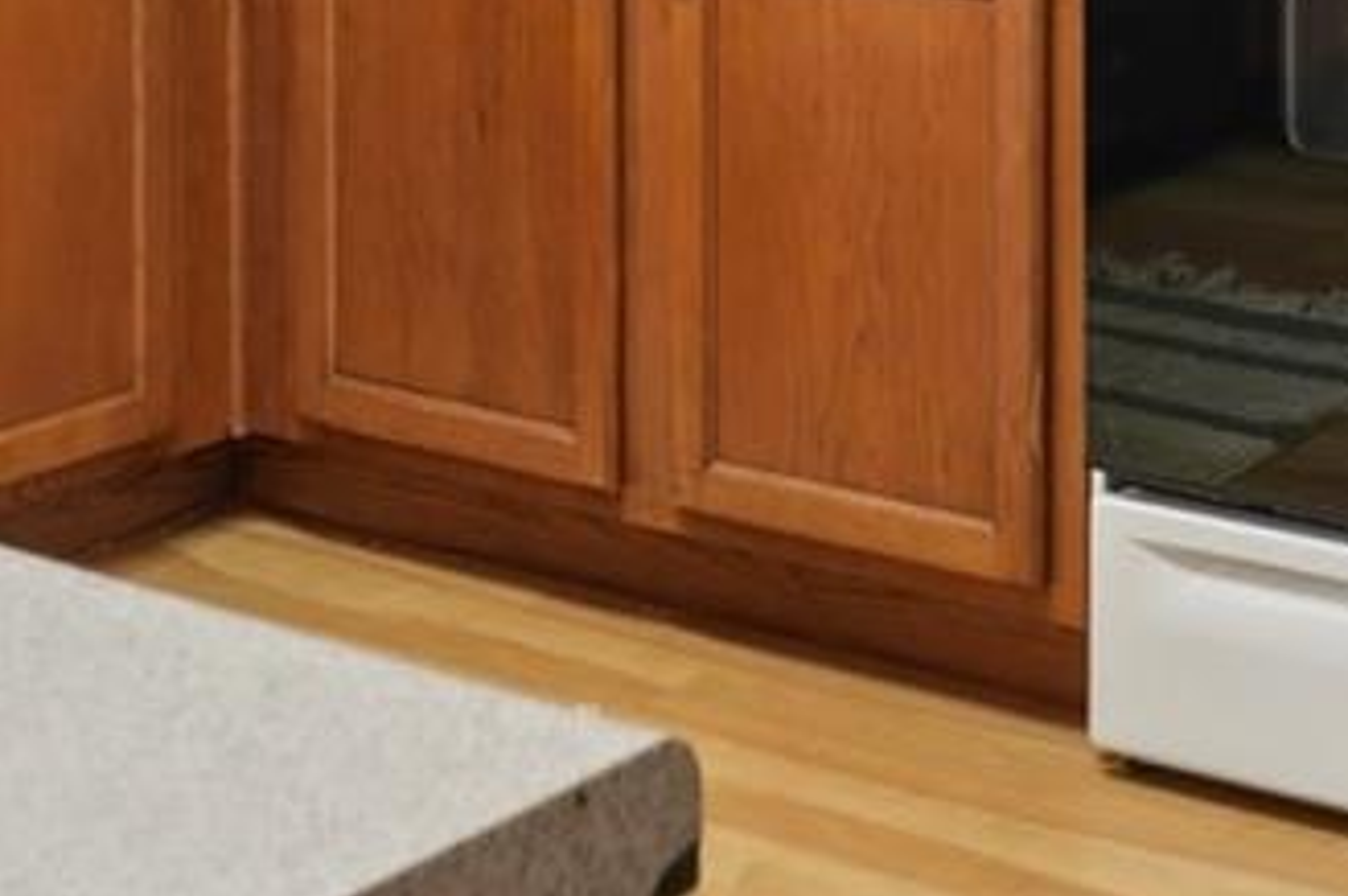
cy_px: -635
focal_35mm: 100
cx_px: 785
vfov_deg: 12.6
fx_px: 3741
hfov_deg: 20.4
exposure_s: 1/15
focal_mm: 16
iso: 400
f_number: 8
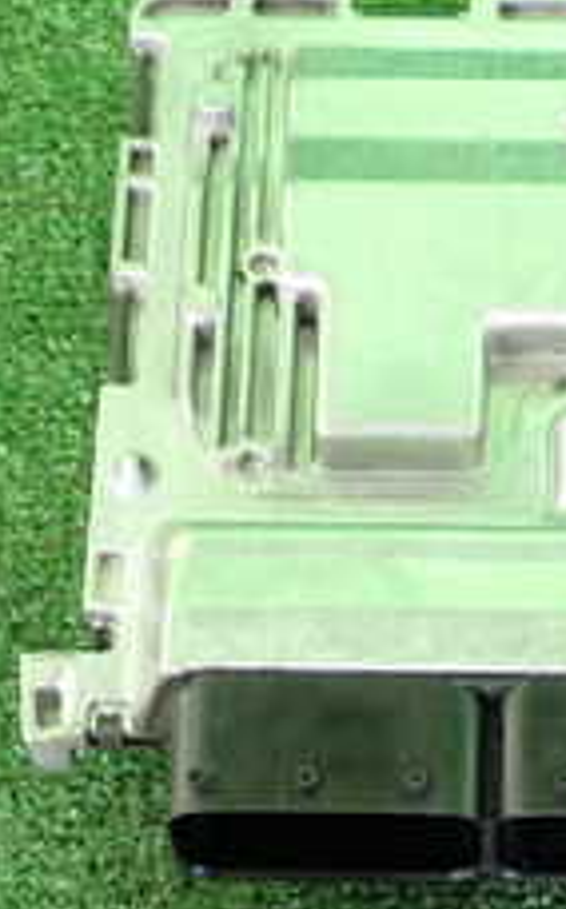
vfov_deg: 19.4
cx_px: 538
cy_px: 785
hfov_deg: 12.2
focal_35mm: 106
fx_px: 2623
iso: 250
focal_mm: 6.83
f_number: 2.7
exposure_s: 1/125
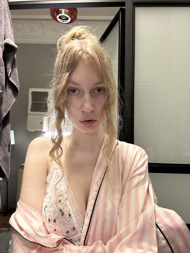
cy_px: 126
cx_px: 95
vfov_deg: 73.9
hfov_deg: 58.9
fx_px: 168
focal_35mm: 23
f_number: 1.9
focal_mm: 2.69
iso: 500
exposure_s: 1/25
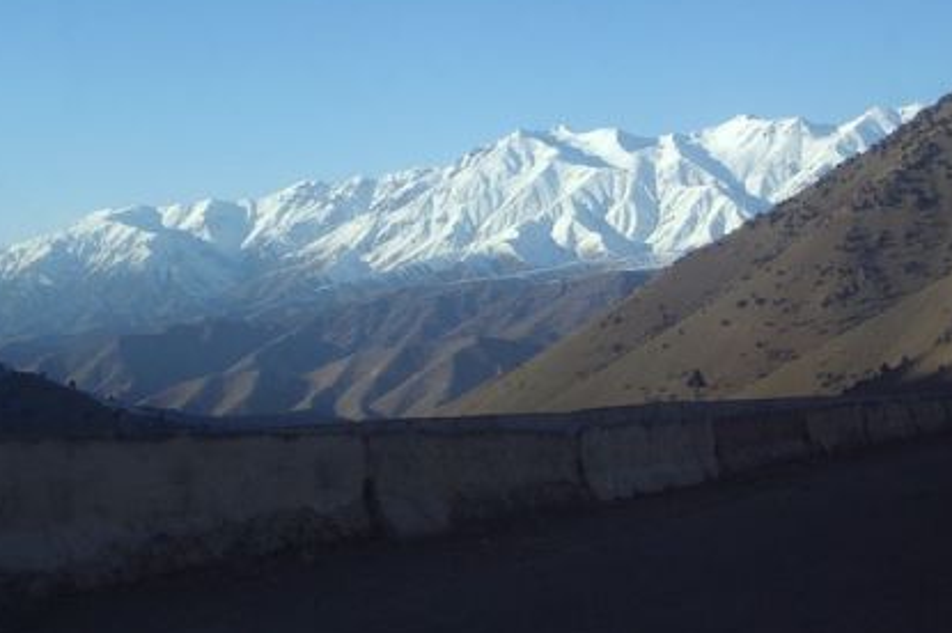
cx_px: 424
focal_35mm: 65
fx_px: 1717
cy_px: 234
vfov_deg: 20.8
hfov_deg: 31.0
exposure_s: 1/500
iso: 100
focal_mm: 8.2
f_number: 5
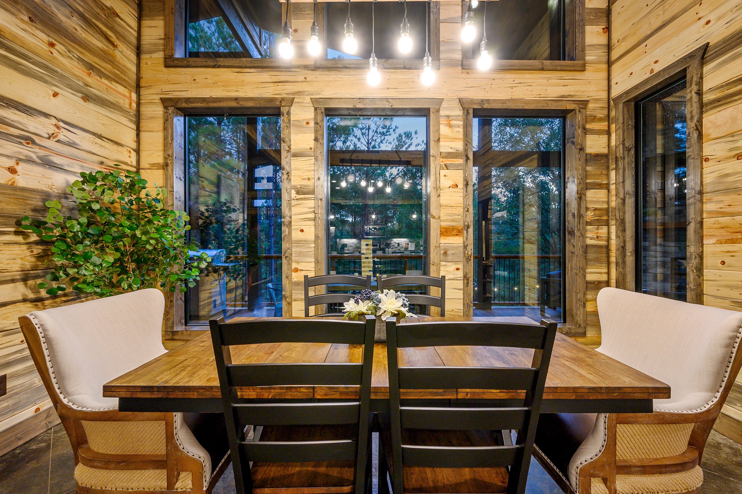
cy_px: 247
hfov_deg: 104.3
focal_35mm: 14
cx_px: 371
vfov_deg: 81.1
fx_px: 288
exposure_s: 1/6
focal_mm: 14
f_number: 9
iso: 200
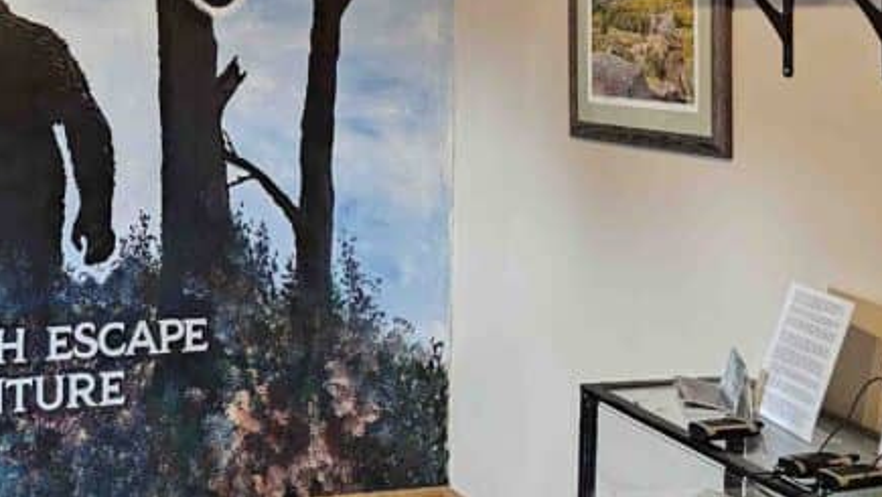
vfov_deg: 20.0
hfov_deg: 34.4
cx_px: 178
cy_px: 45
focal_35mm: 59
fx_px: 1380
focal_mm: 6.3
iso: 640
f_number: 1.7
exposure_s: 1/120
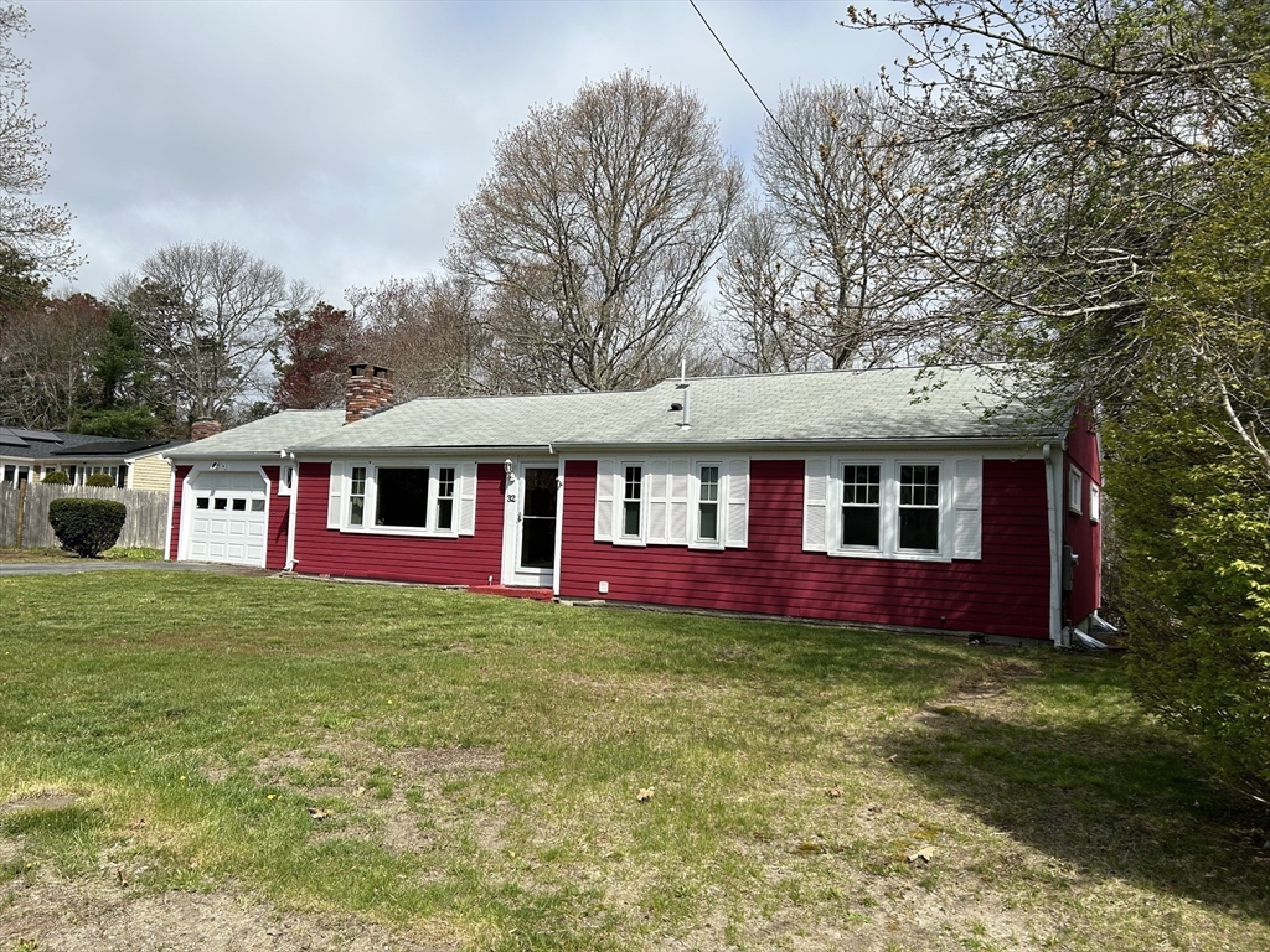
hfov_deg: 67.3
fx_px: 954
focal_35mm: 26
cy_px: 476
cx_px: 635
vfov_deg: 53.1
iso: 50
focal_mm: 5.7
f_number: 1.5
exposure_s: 1/4444
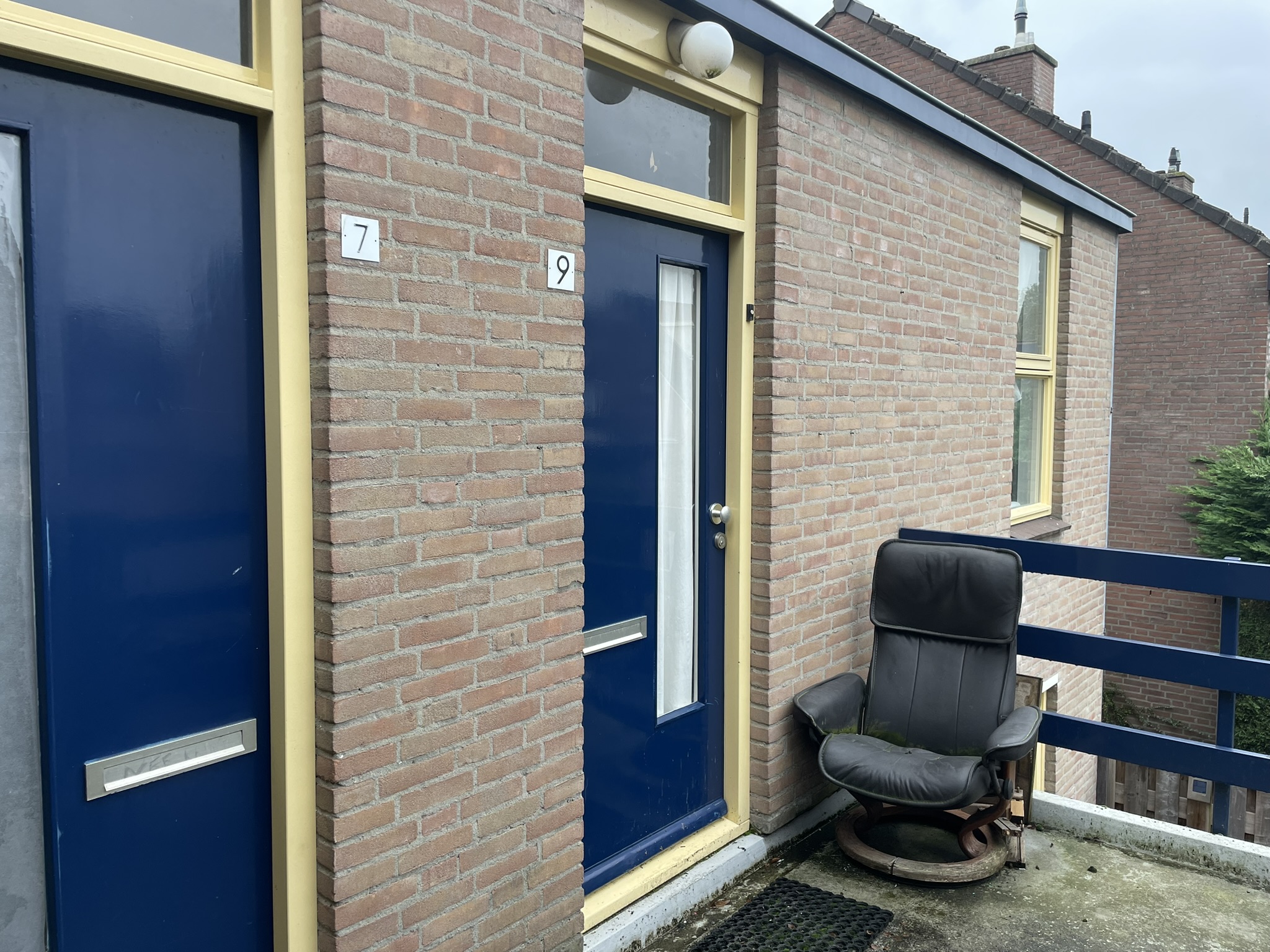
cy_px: 476
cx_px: 635
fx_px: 954
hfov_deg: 67.3
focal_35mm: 26
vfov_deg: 53.1
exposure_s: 1/121
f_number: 1.6
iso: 50
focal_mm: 4.2
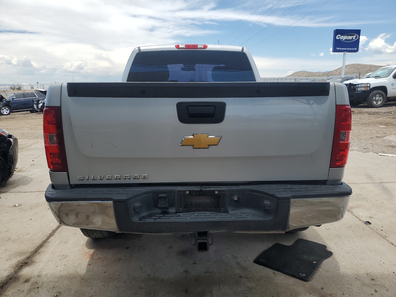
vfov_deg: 53.1
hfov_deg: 67.3
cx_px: 198
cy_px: 148
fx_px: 297
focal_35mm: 26
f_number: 1.5
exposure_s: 1/2500
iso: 50
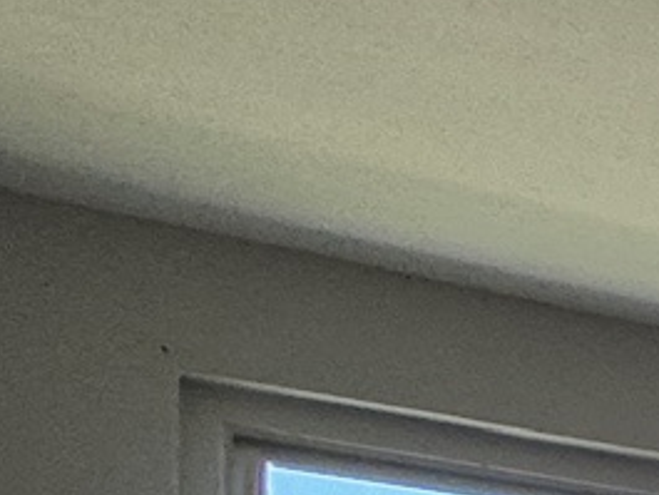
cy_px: 1057
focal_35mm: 108
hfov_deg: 9.1
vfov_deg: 11.9
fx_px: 2057
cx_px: 2407
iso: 100
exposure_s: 1/99
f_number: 2.2
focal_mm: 2.22
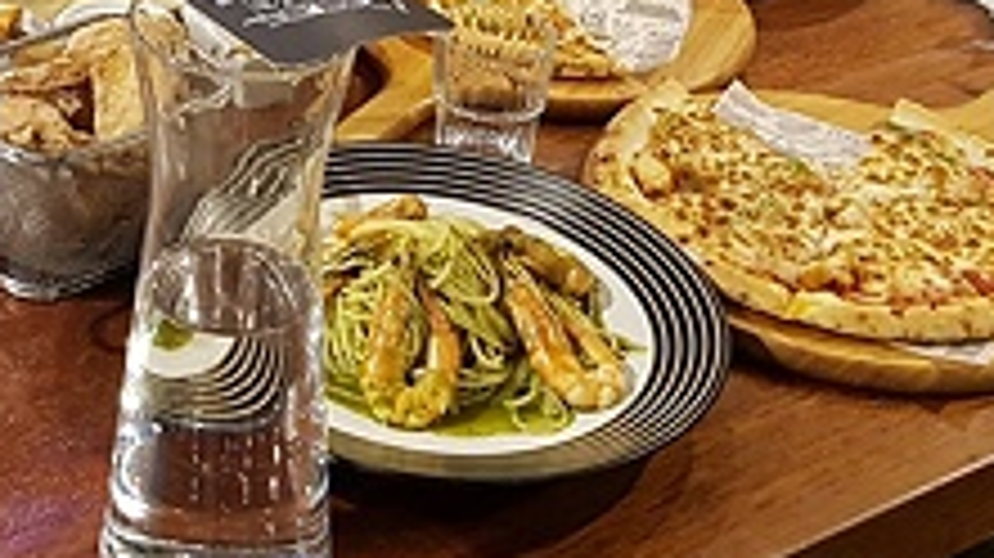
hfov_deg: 25.5
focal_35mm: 82
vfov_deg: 13.9
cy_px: -266
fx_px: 2160
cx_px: 225
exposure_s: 1/24
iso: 200
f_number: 1.7
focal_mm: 4.2
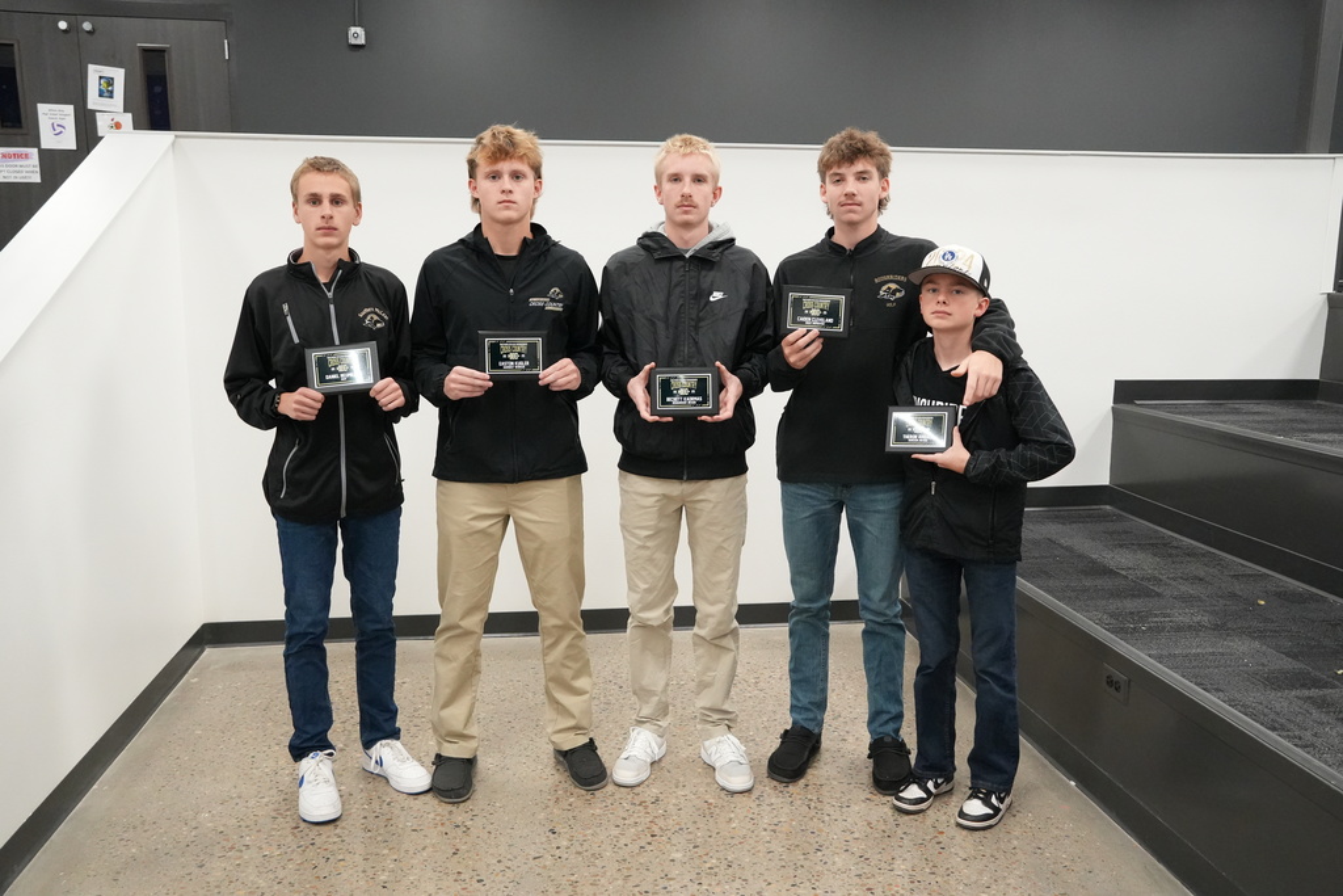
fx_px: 1063
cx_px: 672
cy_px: 448
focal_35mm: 28
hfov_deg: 64.5
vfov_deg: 45.7
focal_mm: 19
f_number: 4
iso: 4000
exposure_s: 1/250
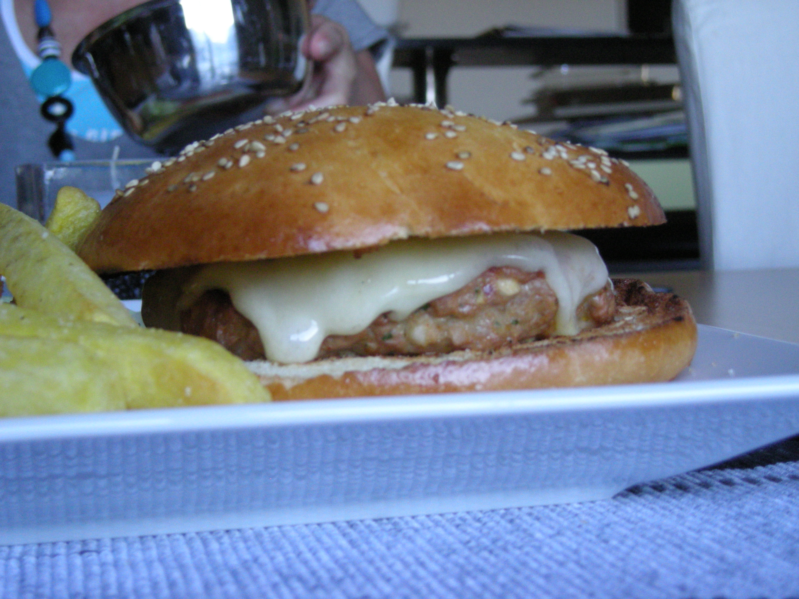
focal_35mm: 68
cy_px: 300
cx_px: 400
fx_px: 1570
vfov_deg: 21.6
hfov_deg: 28.6
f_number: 3.7
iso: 301
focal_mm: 11
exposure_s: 1/60
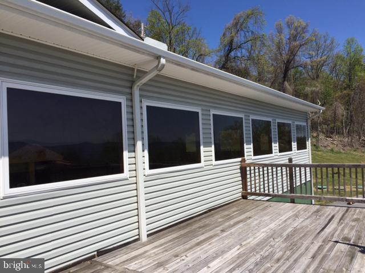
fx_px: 306
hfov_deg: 61.7
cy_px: 136
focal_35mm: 29
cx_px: 182
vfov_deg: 48.2
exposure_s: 1/2825
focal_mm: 4.15
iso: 32
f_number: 2.2
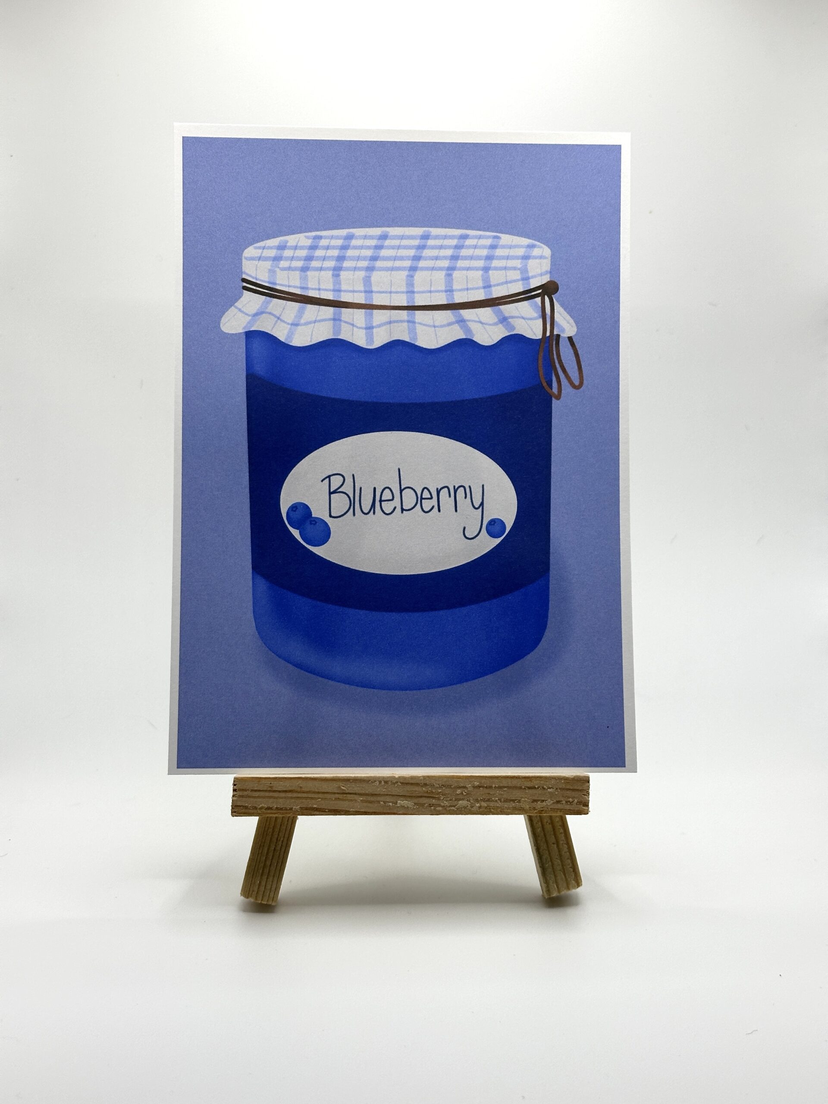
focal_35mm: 48
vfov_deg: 39.7
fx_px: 1531
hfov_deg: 30.3
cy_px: 552
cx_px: 414
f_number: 1.78
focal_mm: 6.86
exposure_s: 1/574
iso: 64
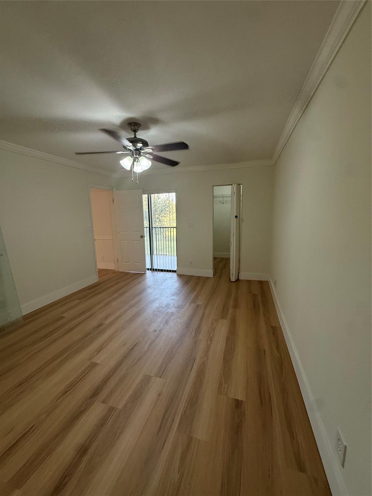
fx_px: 201
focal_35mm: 14
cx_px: 186
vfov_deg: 102.1
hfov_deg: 85.7
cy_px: 248
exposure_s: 1/120
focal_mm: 2.22
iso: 250
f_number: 2.2
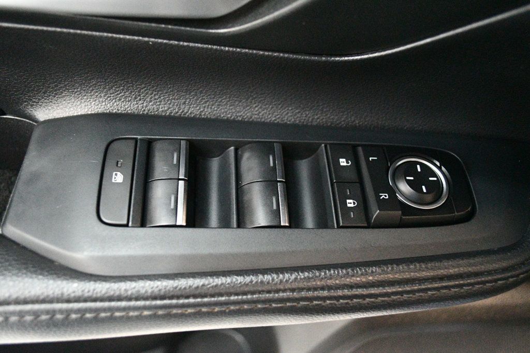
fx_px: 486
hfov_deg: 57.2
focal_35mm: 33
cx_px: 265
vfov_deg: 39.9
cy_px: 176
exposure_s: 1/60
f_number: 3.8
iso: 10000
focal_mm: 22
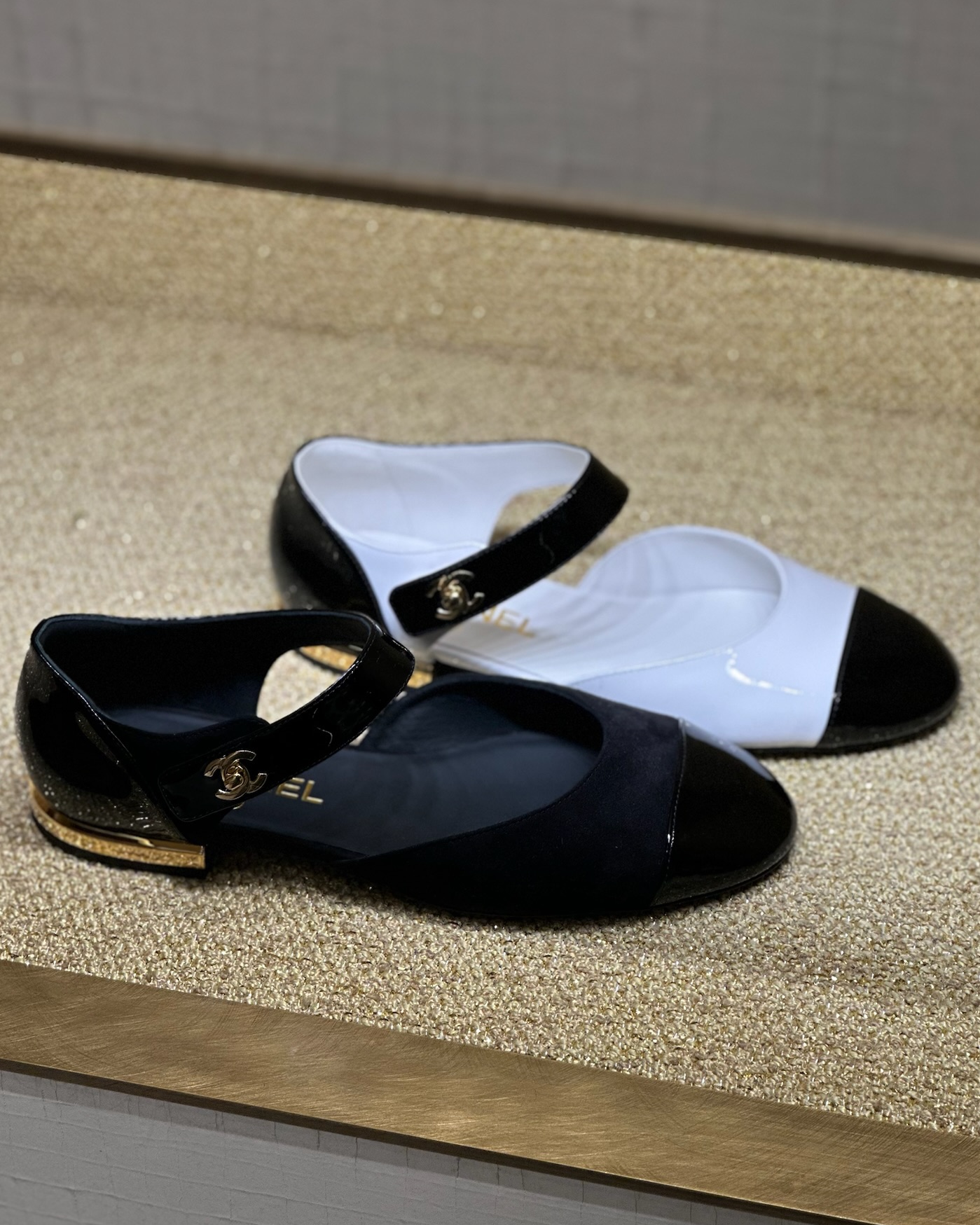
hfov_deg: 17.5
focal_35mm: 88
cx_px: 516
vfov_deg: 21.7
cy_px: 557
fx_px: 3191
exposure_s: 1/100
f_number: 2.8
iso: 80
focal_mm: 9
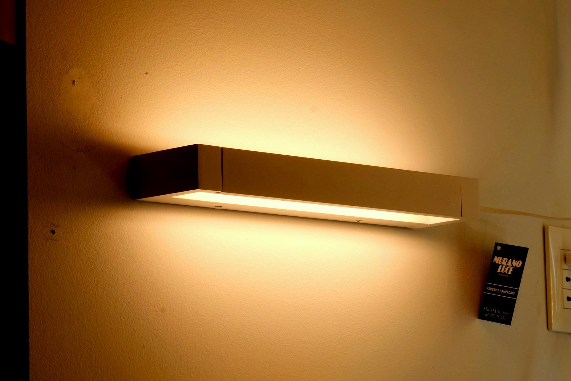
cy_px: 190
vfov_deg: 10.8
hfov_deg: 16.1
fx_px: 2014
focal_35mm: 127
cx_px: 286
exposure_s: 1/120
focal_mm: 84.8
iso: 400
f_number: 13
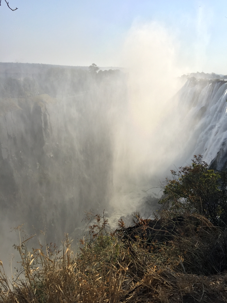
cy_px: 152
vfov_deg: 61.7
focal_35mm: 29
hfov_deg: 48.2
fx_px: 254
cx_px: 114
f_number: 2.2
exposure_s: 1/2198
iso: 32
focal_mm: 4.15
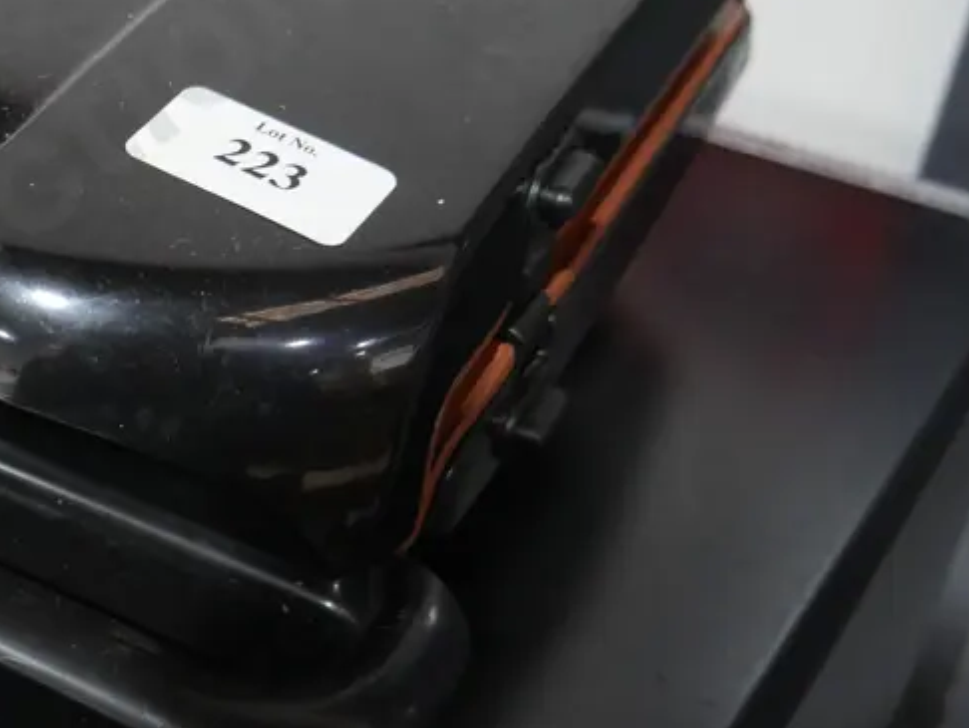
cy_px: 234
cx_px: -34
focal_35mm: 59
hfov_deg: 30.1
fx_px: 1652
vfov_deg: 24.7
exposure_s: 1/60
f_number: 3.5
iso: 1250
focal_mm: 14
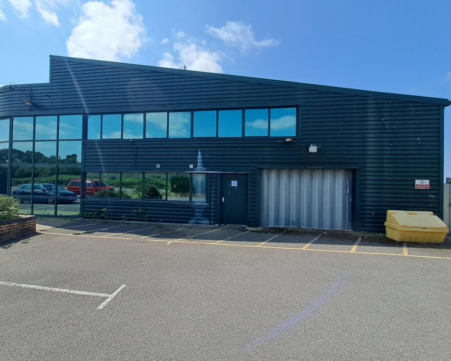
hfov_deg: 100.5
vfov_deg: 88.0
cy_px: 178
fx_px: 187
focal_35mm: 14
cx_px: 208
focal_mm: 1.42
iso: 40
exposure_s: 1/2653
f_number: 2.2
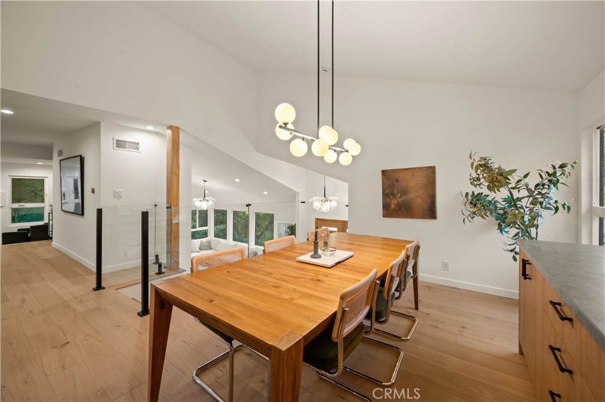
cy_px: 201
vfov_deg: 81.1
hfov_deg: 104.3
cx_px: 302
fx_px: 235
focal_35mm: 14
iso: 100
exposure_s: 1/2
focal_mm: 14
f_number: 8
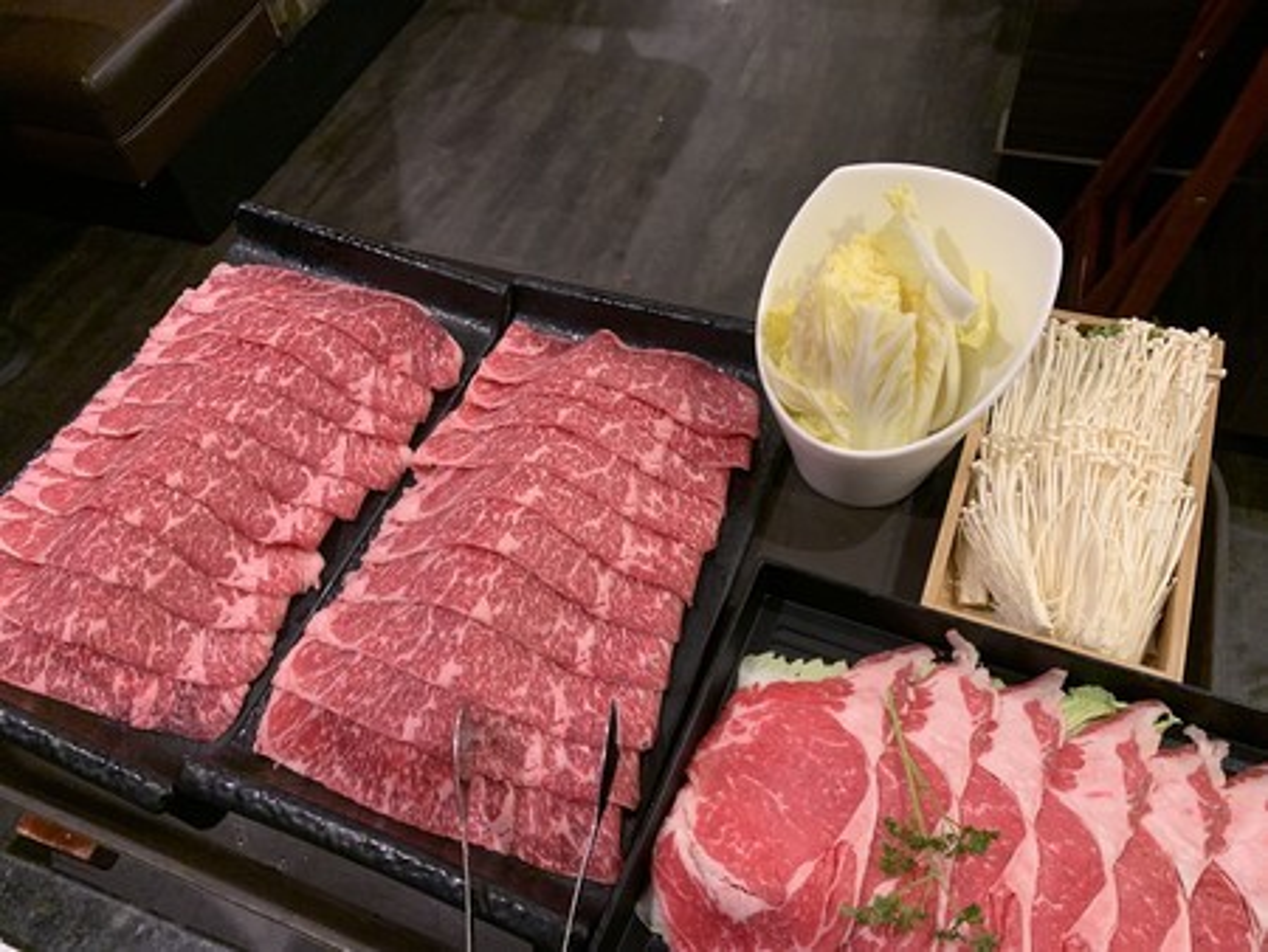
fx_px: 953
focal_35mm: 26
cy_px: 476
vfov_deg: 53.1
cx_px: 634
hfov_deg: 67.3
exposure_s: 1/60
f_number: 1.8
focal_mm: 4.25
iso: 320
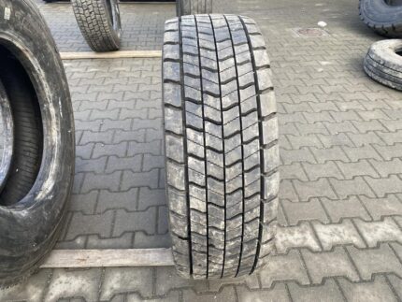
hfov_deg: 67.3
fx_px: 302
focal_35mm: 26
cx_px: 201
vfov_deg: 53.1
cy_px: 151
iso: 32
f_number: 1.8
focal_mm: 4.25
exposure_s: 1/128
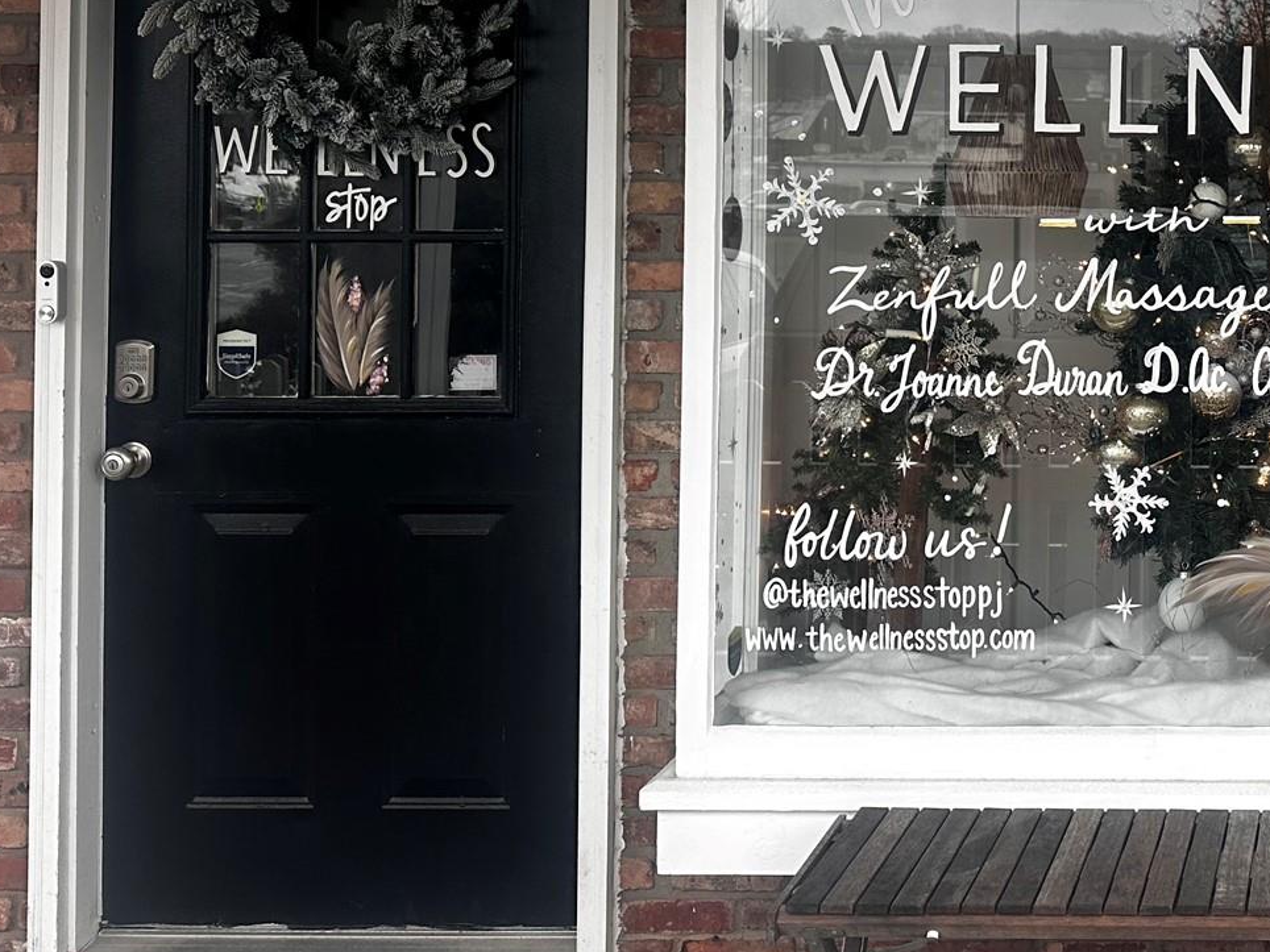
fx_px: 1871
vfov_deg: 27.7
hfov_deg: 33.8
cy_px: 121
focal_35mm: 51
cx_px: 1311
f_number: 1.78
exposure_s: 1/141
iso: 64
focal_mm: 6.86
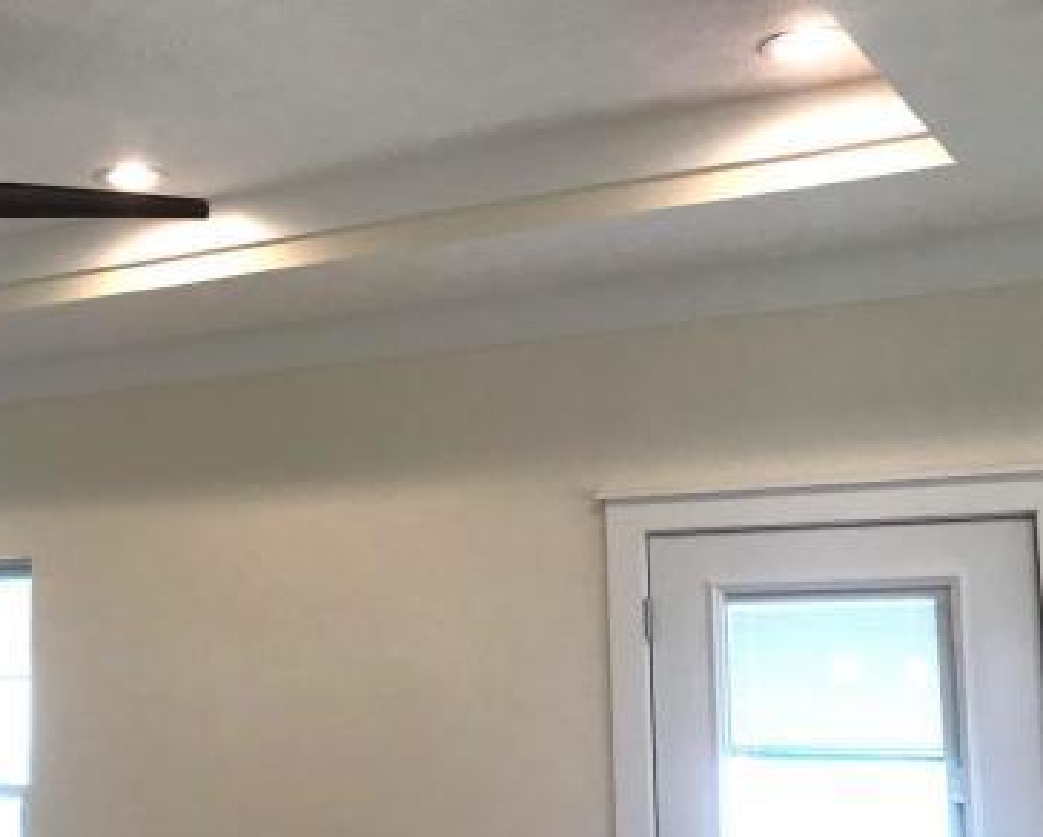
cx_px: 9
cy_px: 470
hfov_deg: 29.4
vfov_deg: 25.4
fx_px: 1854
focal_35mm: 60
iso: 32
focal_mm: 3.99
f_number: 1.8
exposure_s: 1/120
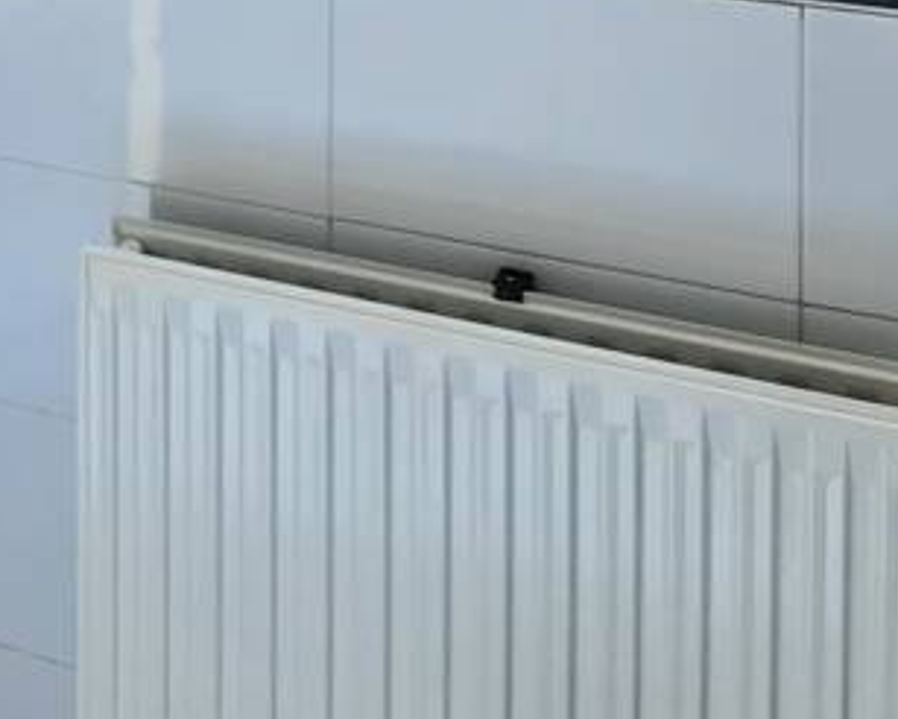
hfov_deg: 28.4
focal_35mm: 62
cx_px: -20
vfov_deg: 20.2
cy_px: -440
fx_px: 1649
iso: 50
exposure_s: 1/50
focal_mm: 1.74
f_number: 2.2
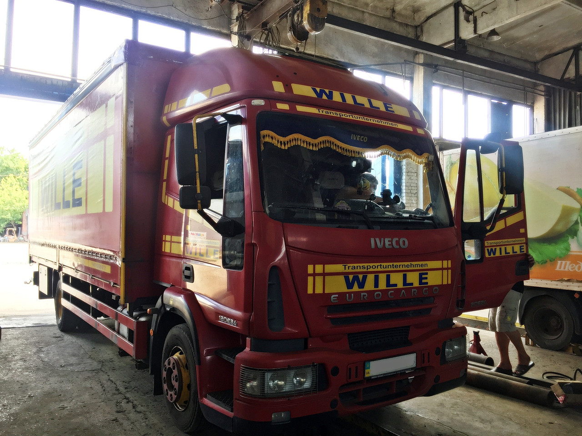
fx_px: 488
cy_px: 218
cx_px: 291
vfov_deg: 48.2
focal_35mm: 29
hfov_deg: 61.7
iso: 40
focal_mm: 4.15
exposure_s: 1/50
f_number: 2.2
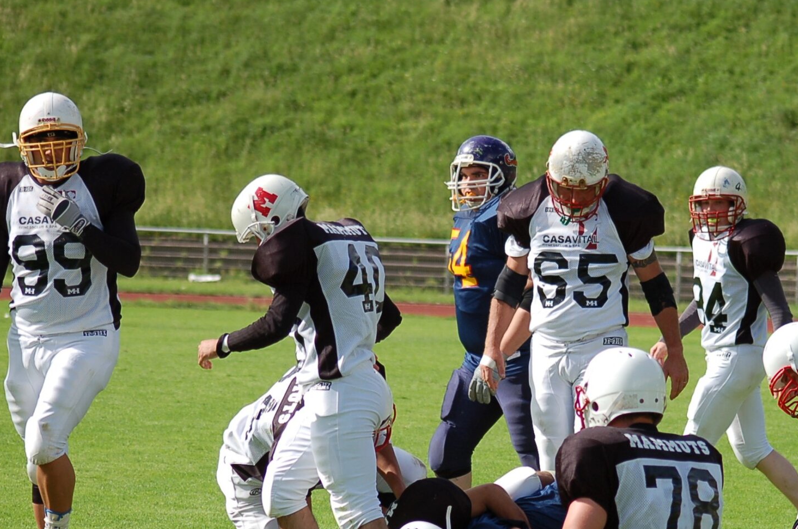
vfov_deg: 6.3
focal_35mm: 218
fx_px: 4817
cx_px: 589
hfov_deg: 9.5
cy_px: 394
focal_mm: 95
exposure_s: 1/1250
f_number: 5
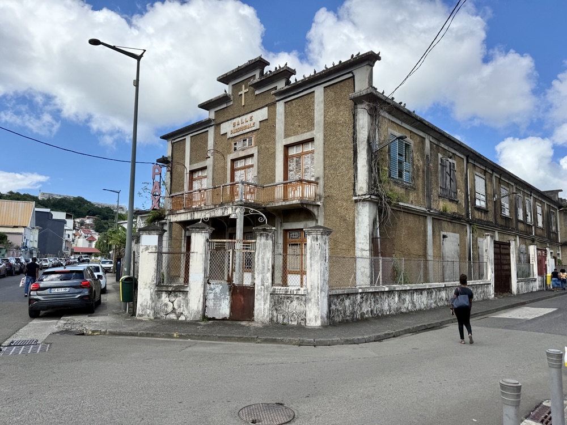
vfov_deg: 56.8
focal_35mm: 24
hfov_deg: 71.6
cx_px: 284
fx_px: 393
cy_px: 212
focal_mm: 6.76
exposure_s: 1/3279
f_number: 1.78
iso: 80
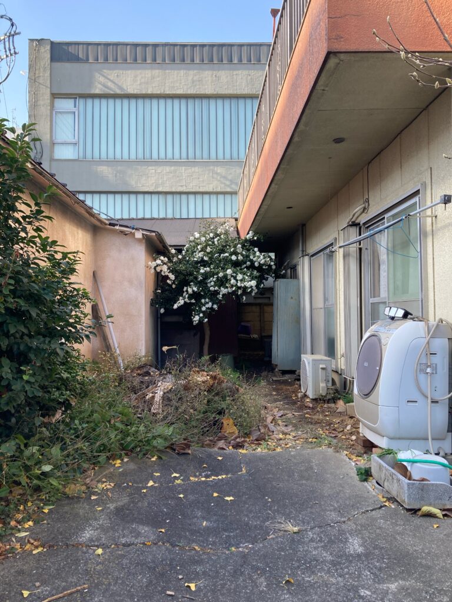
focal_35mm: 28
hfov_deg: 49.7
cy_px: 301
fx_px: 487
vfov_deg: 63.4
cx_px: 226
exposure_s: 1/164
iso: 20
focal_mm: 3.99
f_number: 1.8
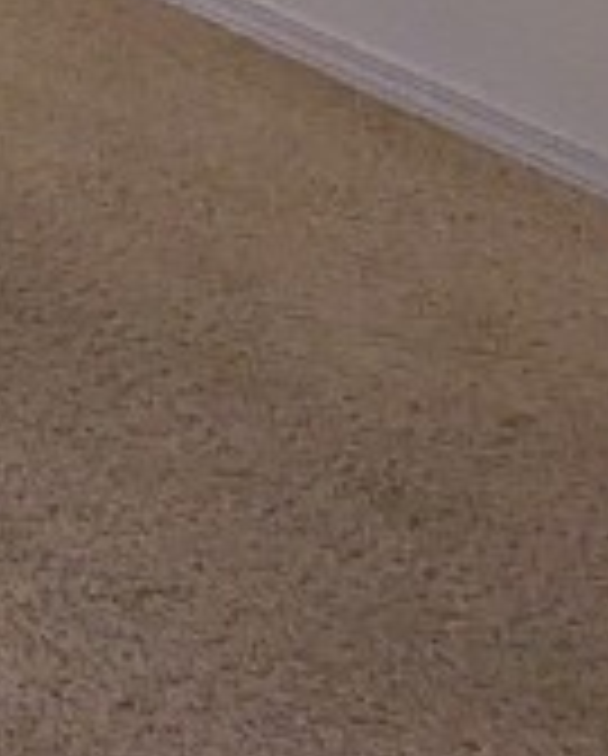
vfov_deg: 15.5
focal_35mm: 83
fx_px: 1862
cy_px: -945
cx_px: -1570
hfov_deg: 9.3
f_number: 2.2
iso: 151
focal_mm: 1.83
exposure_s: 1/40
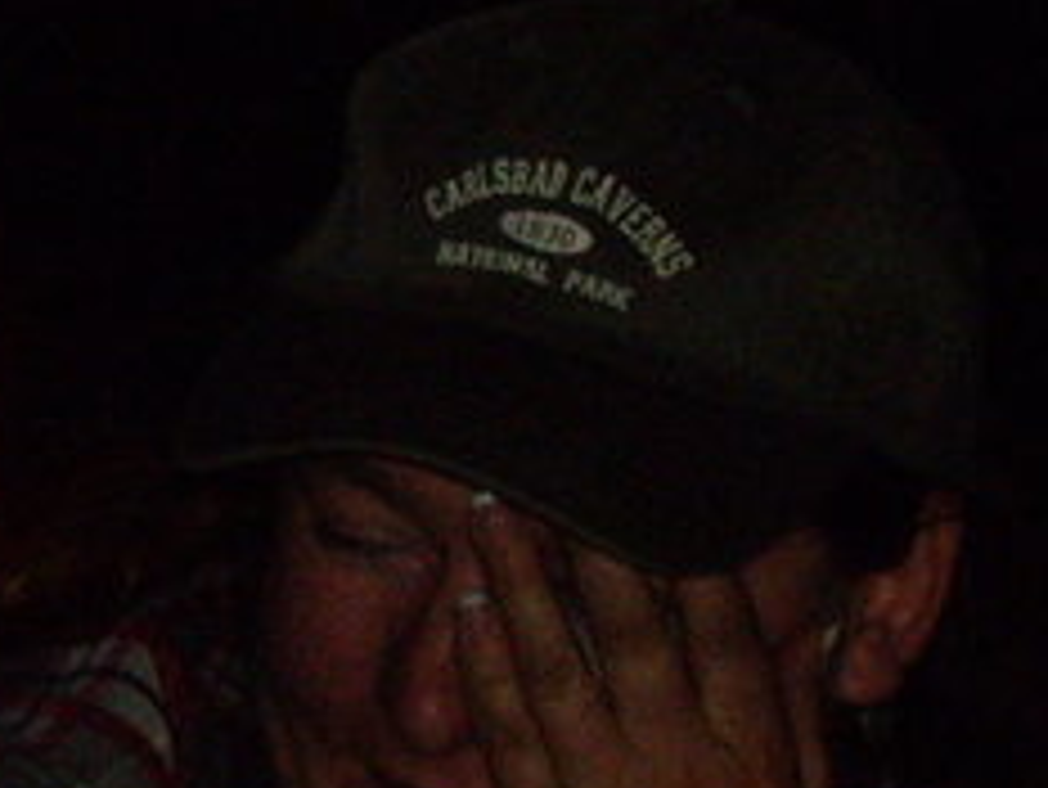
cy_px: -230
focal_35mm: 313
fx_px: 9481
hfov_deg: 6.3
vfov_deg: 4.7
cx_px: 76
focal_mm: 18.6
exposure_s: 1/125
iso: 400
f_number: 5.2
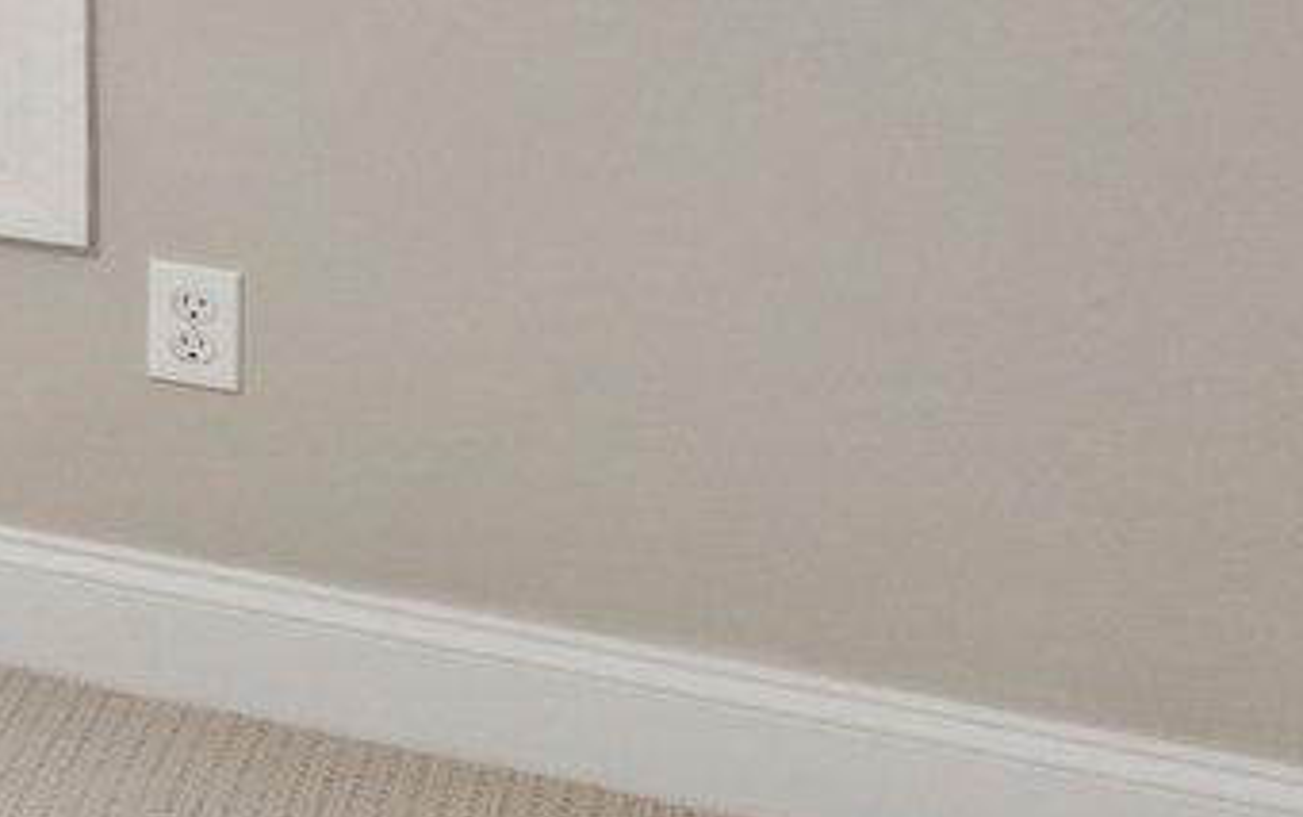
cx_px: -2552
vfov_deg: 12.9
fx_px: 3269
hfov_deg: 11.7
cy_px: -639
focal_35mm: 92
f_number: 8
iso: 400
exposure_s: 1/4
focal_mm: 10
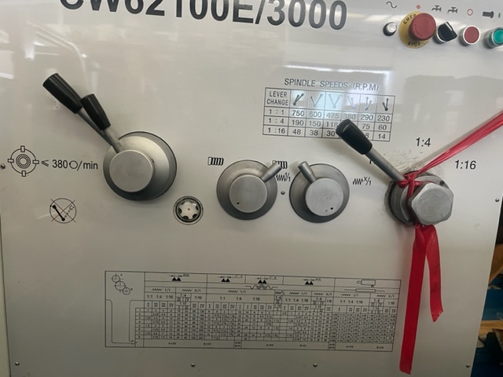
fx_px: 378
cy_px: 188
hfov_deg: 67.3
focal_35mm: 26
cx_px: 252
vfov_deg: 53.1
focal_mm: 5.1
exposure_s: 1/60
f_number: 1.6
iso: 200
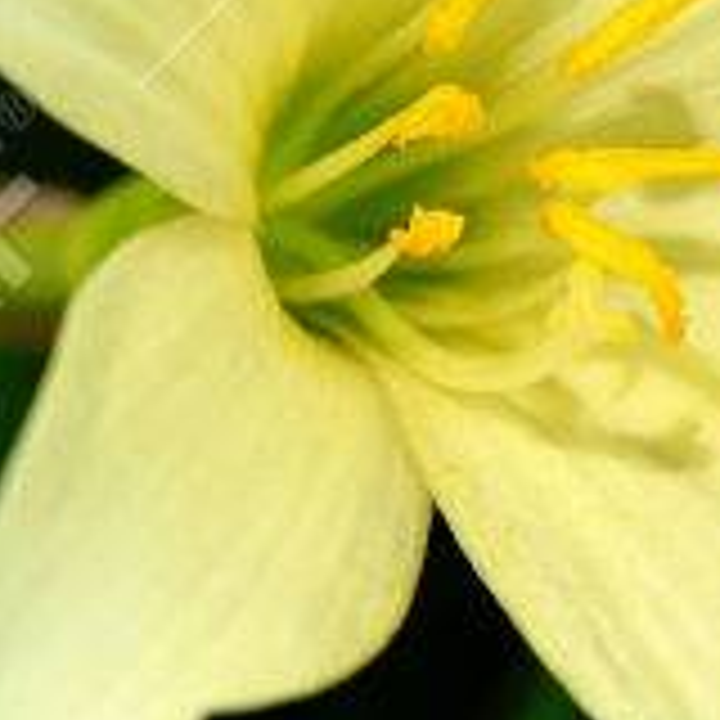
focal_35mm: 723
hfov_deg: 2.4
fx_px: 17014
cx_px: 616
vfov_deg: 2.4
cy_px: 245
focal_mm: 105
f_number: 9
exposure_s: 1/200
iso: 160
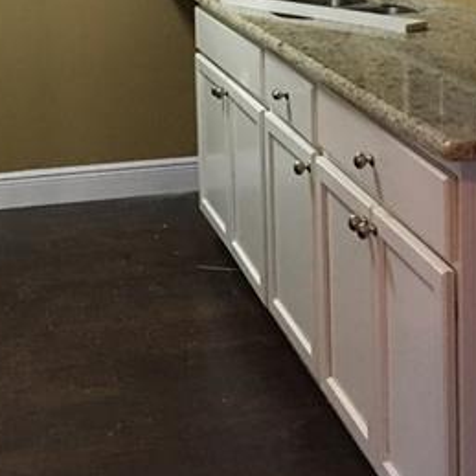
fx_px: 1182
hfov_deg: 22.7
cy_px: -6
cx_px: 208
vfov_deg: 21.9
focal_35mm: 76
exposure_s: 1/15
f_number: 2.2
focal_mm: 4.15
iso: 100
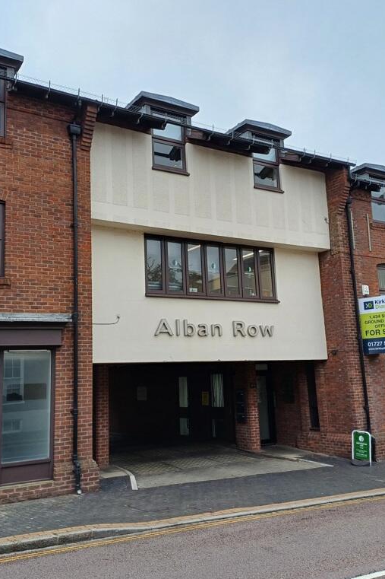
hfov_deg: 37.8
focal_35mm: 35
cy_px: 291
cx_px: 187
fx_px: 562
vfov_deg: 54.4
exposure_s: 1/245
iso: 50
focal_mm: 4.65
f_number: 1.8
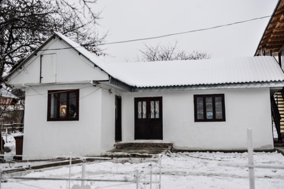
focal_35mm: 38
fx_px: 300
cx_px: 142
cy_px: 94
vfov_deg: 35.1
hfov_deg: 50.7
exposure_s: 1/400
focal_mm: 38
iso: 100
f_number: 2.8
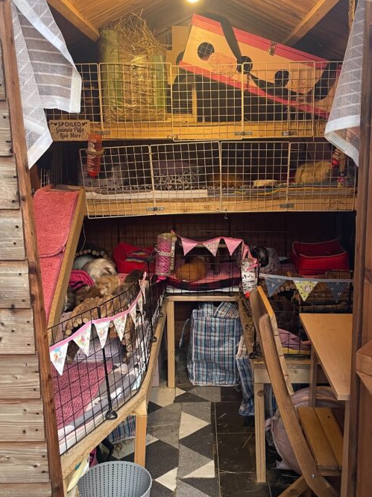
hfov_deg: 35.9
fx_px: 574
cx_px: 207
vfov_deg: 46.7
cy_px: 284
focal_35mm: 40
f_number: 1.6
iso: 160
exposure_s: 1/60
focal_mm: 4.2
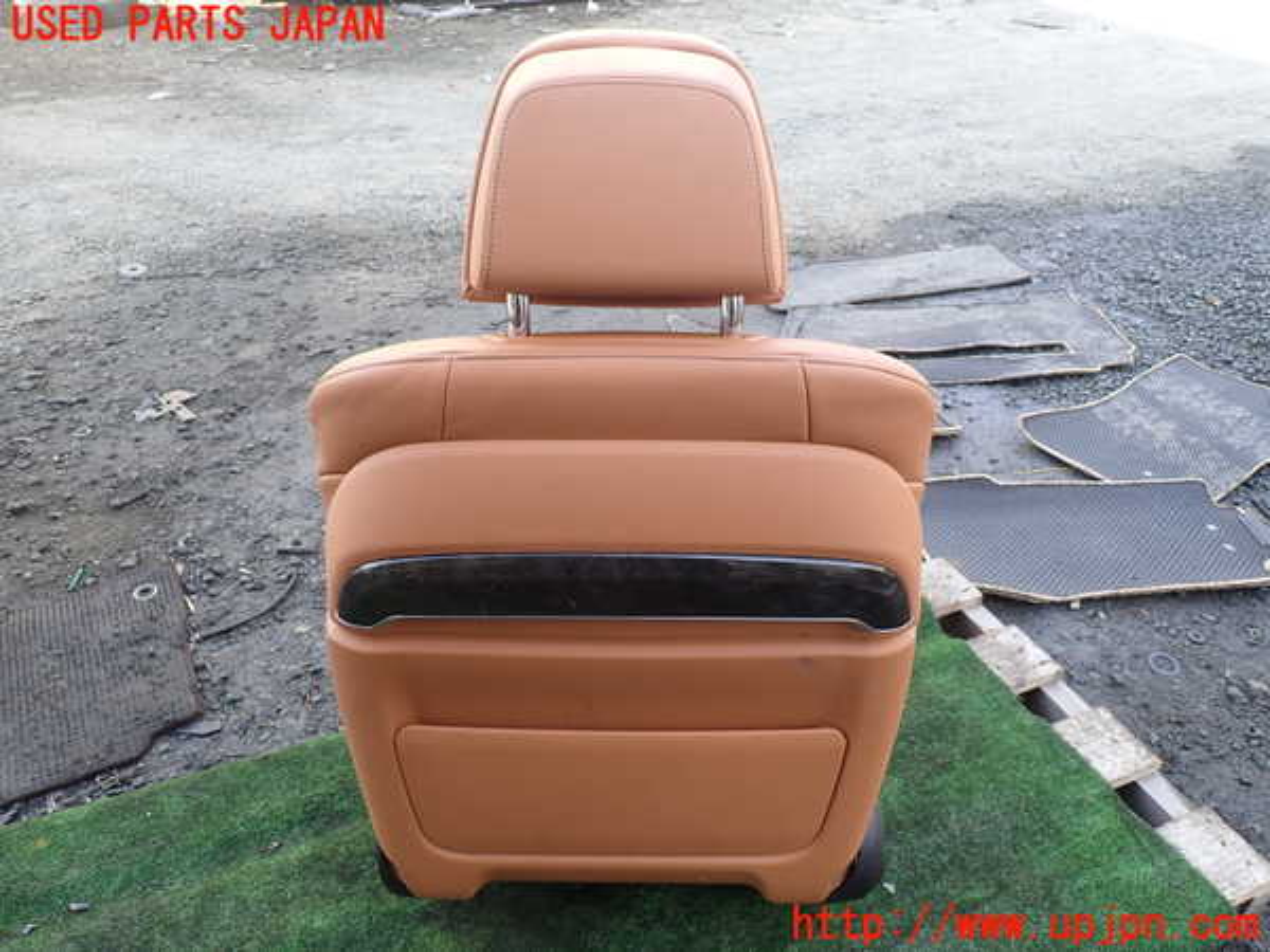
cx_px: 635
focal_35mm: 25
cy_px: 476
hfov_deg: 69.4
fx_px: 917
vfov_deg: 54.9
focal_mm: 4.5
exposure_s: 1/125
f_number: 2.8
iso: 100
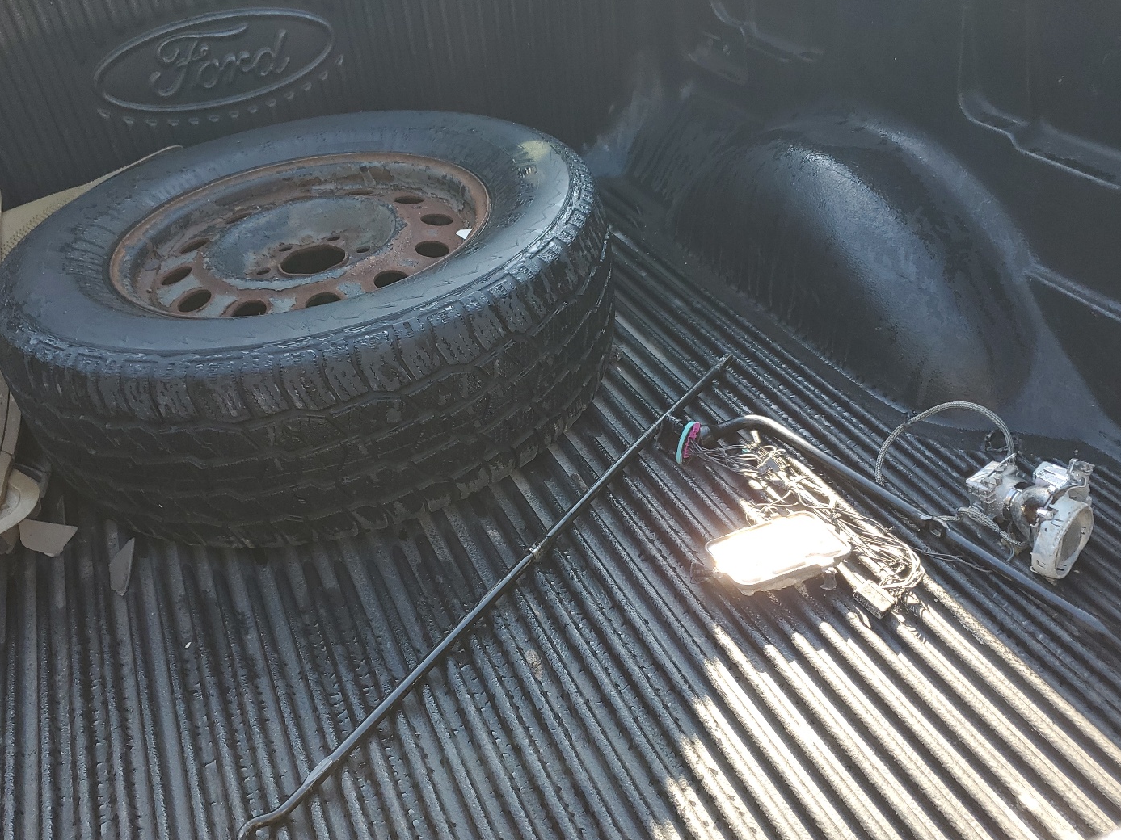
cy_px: 430
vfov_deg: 46.8
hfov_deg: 60.0
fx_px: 971
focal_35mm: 30
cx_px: 581
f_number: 1.5
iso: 50
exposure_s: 1/270
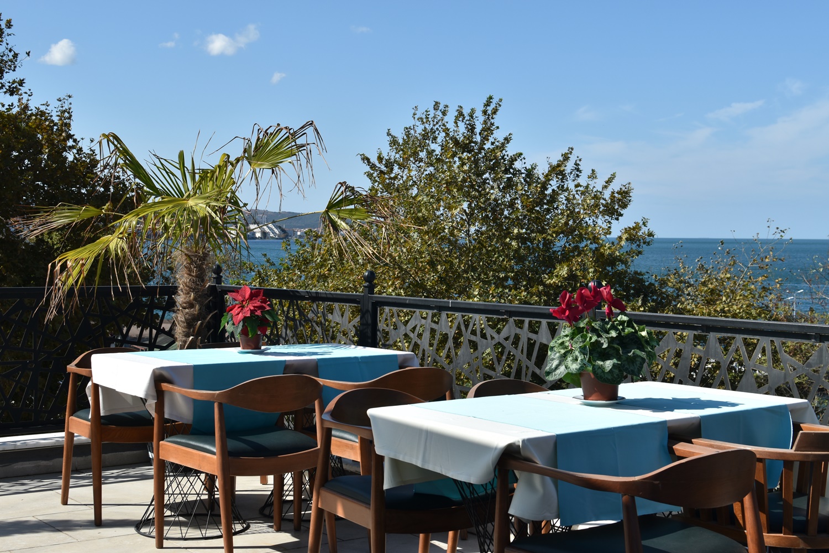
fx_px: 1209
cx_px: 414
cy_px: 276
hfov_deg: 37.9
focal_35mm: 52
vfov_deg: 25.8
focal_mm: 35
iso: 100
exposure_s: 1/250
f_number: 8
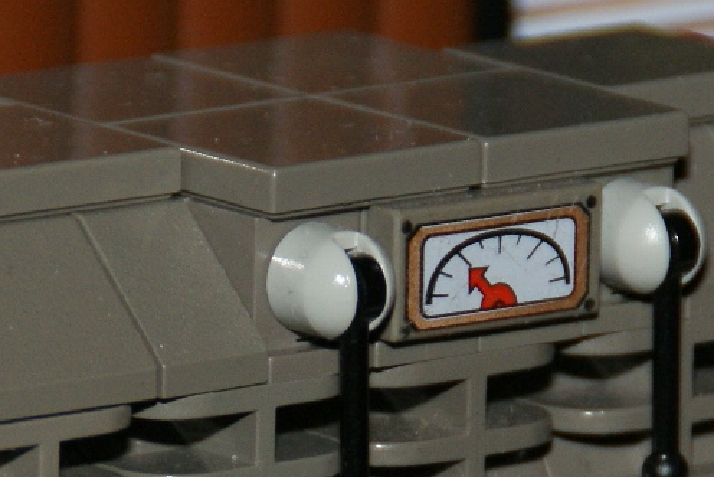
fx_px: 17279
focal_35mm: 871
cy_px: 484
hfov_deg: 2.4
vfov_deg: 1.6
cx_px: 298
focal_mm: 150
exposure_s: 1/125
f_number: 6.3
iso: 400
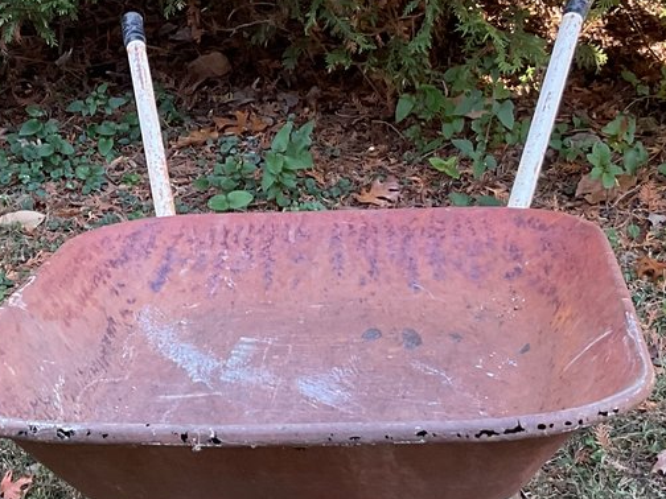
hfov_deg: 22.3
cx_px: 176
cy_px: 248
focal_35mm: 87
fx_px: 1674
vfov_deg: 17.0
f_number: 1.8
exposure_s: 1/100
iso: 50
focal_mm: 3
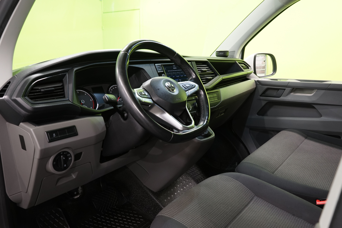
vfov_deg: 46.4
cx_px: 171
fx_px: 266
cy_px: 114
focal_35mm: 28
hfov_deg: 65.5
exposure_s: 1/6
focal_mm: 28
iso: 800
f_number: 9
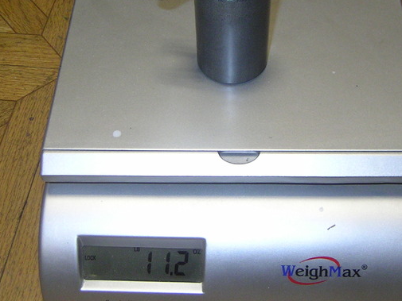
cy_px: 114
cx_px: 228
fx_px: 662
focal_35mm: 57
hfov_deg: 33.7
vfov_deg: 25.6
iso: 100
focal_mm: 5.6
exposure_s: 1/30
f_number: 2.8
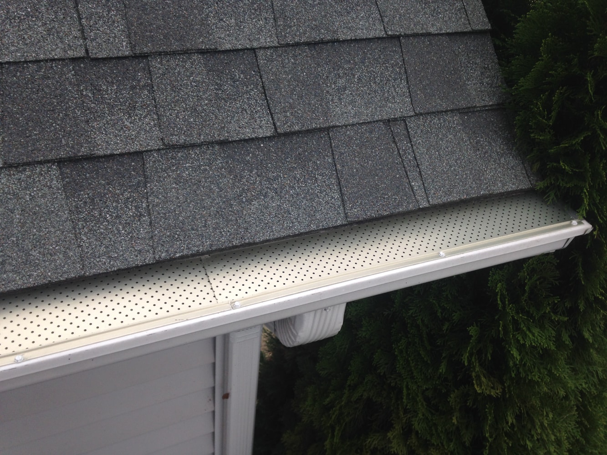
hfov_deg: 55.3
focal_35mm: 33
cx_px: 304
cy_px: 228
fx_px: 579
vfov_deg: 43.0
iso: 50
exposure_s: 1/616
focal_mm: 4.12
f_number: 2.4
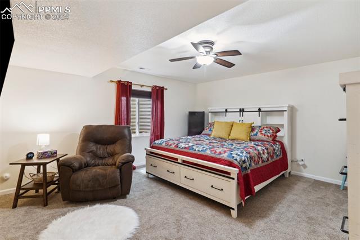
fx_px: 170
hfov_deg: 93.3
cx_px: 180
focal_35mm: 17
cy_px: 120
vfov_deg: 70.4
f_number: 8
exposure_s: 1/1.67
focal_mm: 17
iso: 400
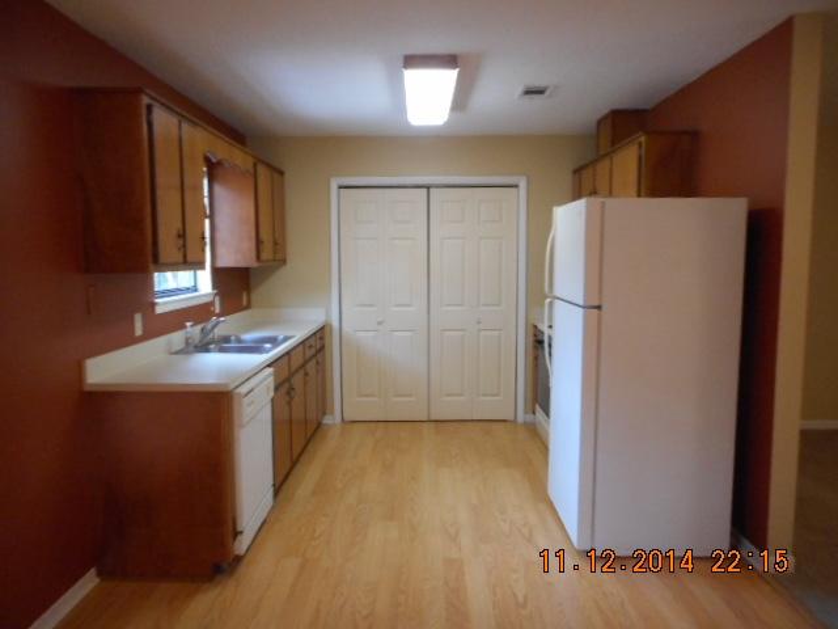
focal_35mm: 25
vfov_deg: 54.9
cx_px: 419
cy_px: 314
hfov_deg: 69.4
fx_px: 605
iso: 400
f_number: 3.7
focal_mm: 4.5
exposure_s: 1/20
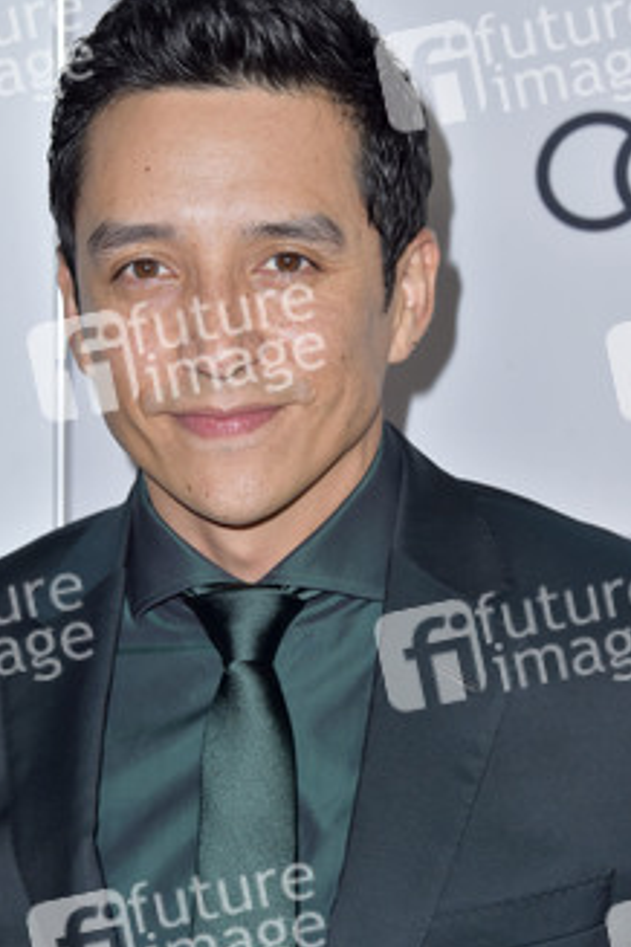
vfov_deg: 14.4
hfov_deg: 9.7
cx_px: 262
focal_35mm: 142
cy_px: 498
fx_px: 3733
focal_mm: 116
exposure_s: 1/250
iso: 320
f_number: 7.1
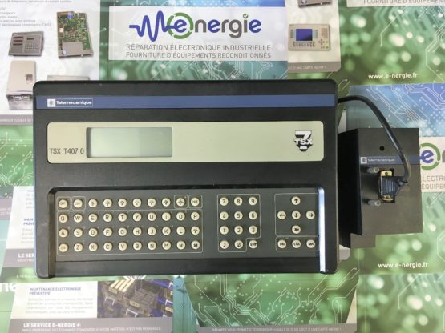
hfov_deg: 61.7
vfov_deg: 48.2
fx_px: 373
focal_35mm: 29
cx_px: 222
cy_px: 166
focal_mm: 4.15
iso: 80
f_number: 2.2
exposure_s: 1/33
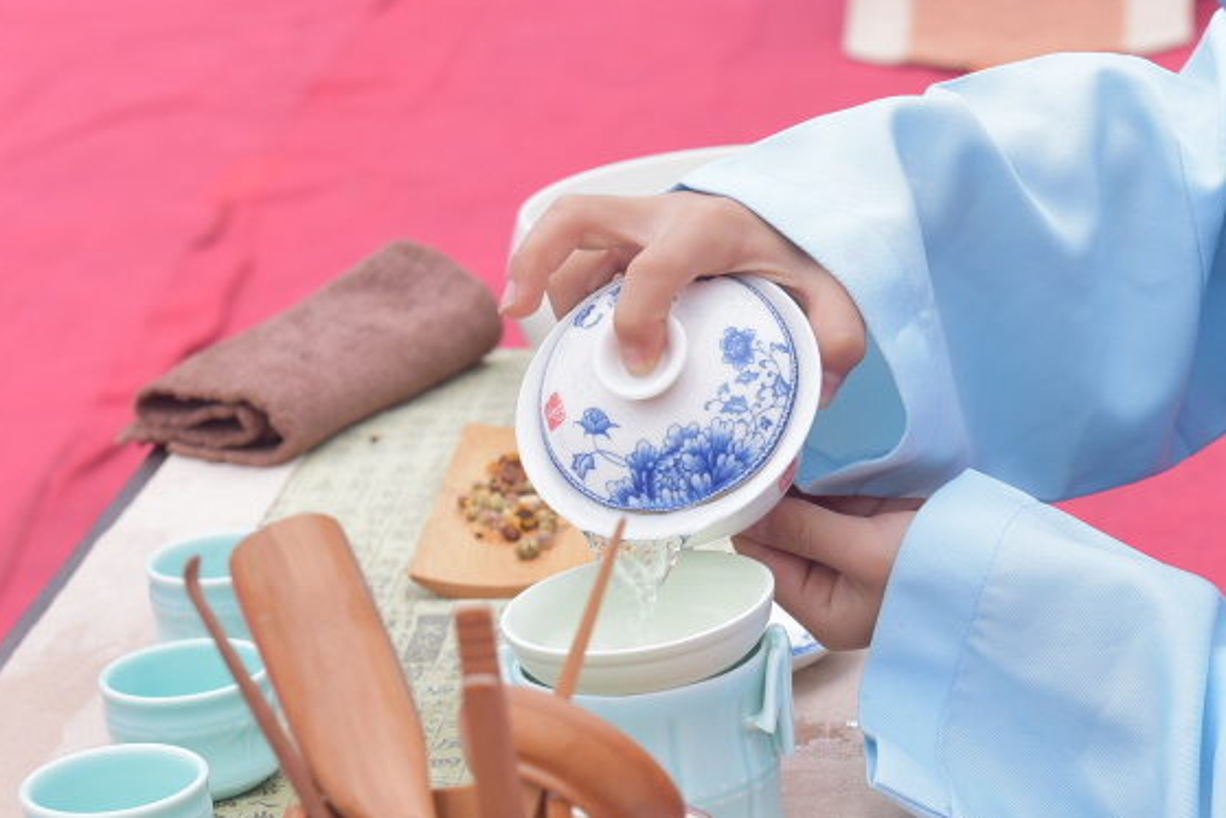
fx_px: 3815
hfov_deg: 18.2
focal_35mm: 112
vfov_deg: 12.2
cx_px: 890
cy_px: 552
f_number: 6.3
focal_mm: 58
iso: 320
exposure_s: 1/125
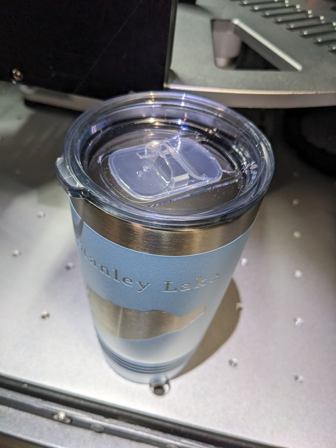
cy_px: 224
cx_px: 168
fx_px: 349
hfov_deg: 51.4
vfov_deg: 65.3
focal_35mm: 27
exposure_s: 1/120
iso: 117
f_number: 1.73
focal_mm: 4.38
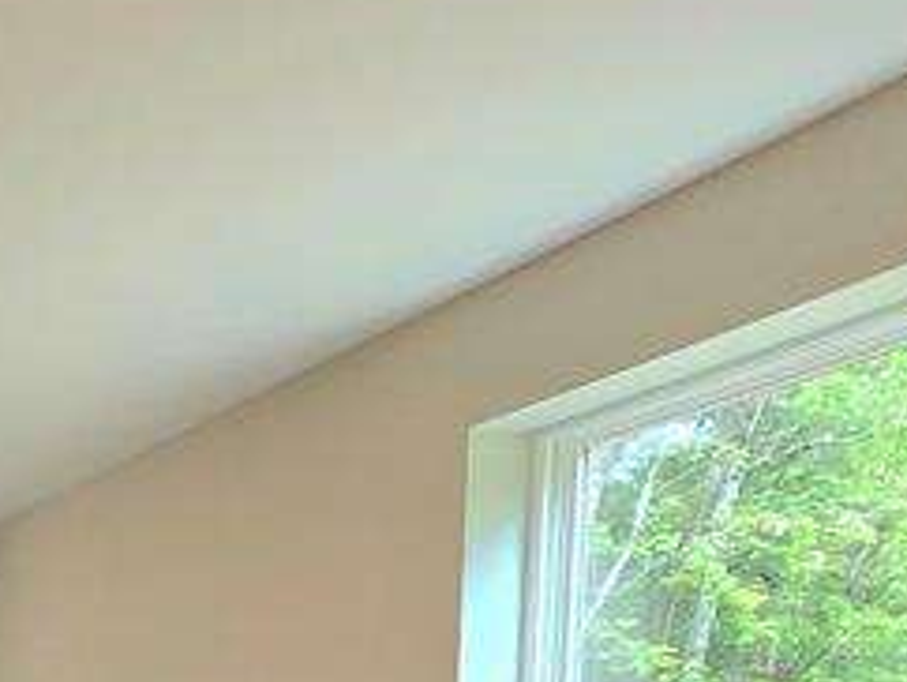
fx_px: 1443
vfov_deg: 22.0
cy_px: 1023
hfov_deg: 22.4
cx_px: -686
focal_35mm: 55
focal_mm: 2.2
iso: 160
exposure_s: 1/60.2
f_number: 2.2
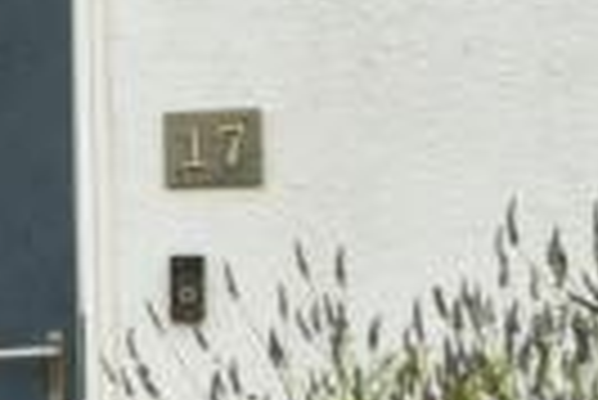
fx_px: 3575
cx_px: -1299
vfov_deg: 6.3
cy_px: -364
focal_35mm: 215
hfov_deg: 8.0
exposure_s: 1/500
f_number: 10
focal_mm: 28
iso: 500
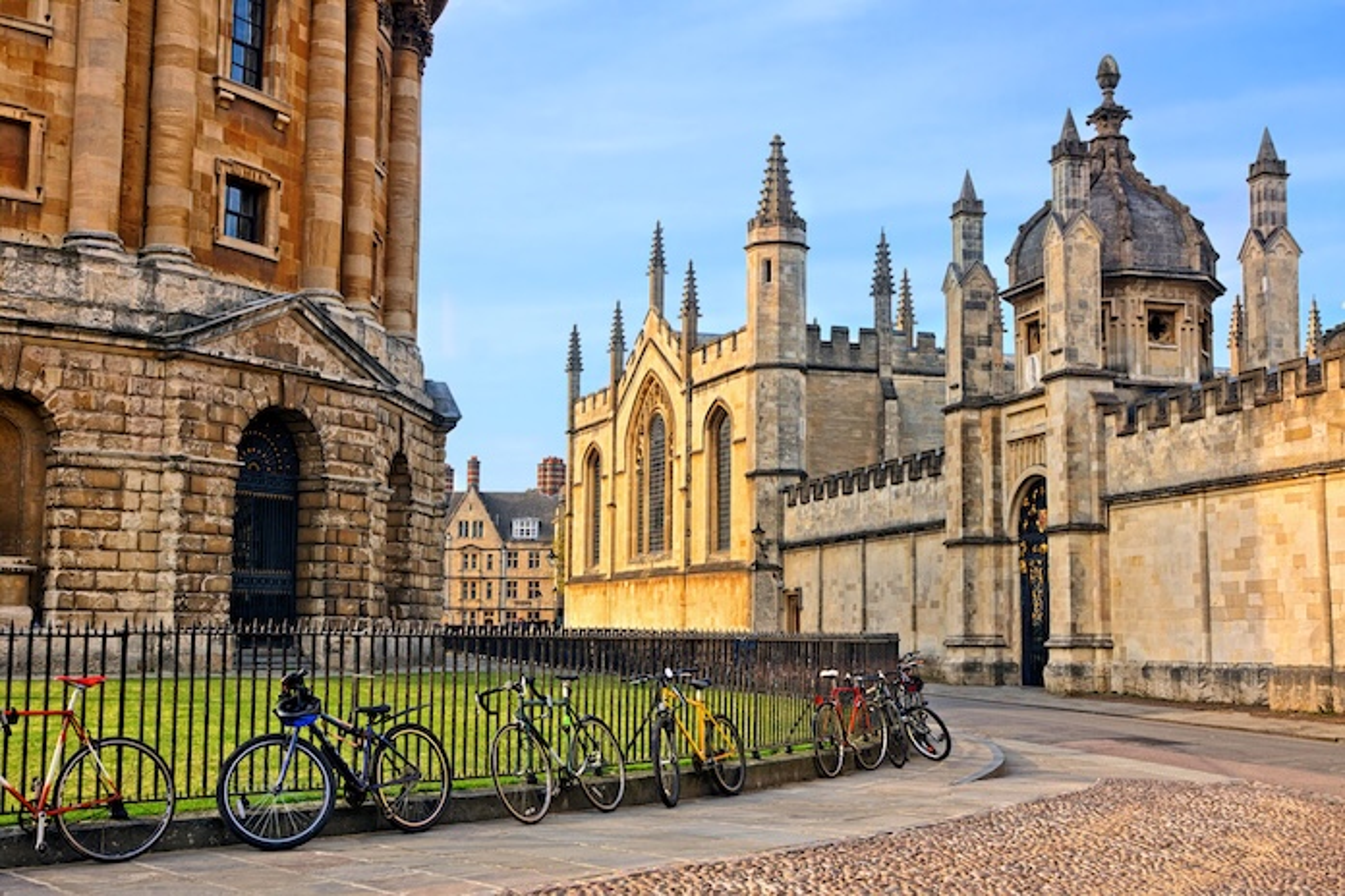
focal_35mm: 42
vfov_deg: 31.9
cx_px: 672
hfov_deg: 46.4
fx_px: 1569
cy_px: 448
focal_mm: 28
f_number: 9
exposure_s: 1/125
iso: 100
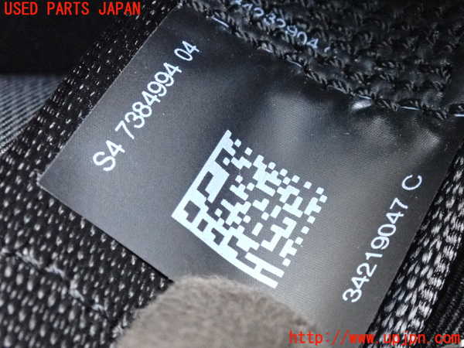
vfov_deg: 14.8
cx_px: 232
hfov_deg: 19.6
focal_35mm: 100
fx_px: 1340
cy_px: 174
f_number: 4.9
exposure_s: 1/125
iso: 5000
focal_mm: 18
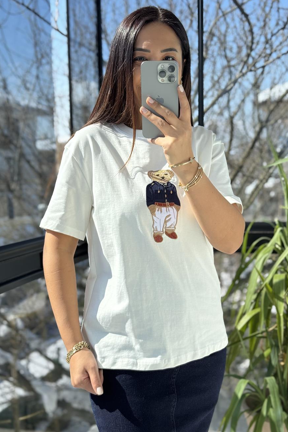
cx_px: 154
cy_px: 213
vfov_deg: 38.9
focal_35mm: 51
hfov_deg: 26.5
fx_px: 612
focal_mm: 6.76
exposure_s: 1/1238
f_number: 1.78
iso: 64
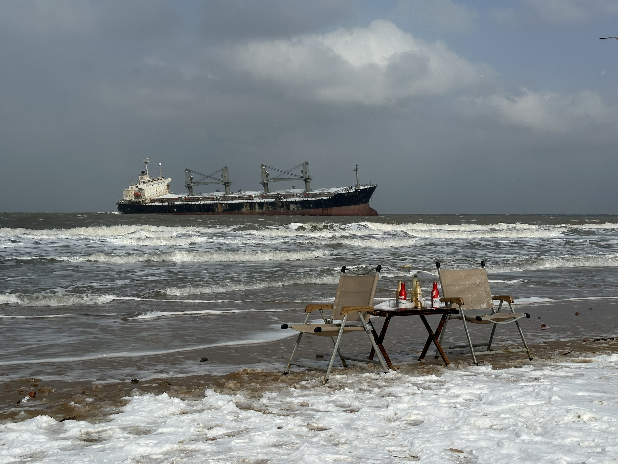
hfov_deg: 39.7
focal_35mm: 48
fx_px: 857
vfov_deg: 30.3
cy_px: 232
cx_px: 309
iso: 64
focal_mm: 6.86
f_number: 1.78
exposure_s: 1/9804
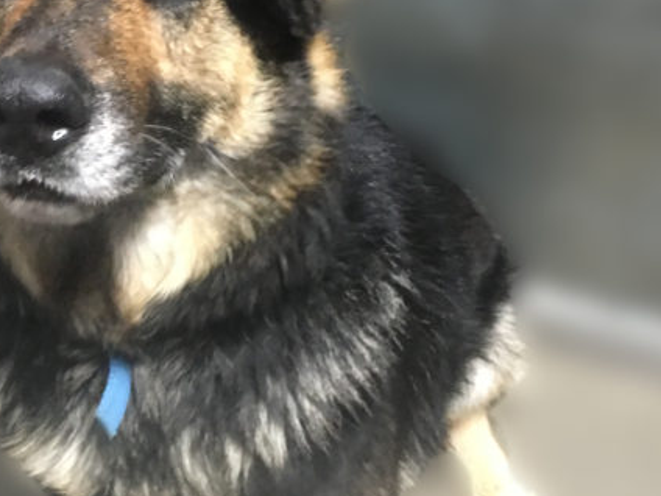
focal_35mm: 70
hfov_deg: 27.3
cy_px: 256
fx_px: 1337
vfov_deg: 21.0
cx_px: 139
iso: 50
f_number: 2.2
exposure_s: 1/4
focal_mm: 4.15
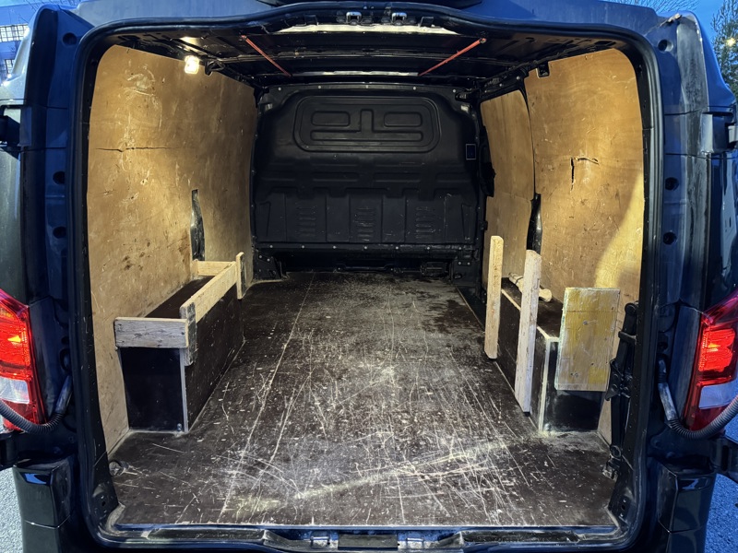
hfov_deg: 71.6
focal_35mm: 24
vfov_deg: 56.8
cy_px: 276
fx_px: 512
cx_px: 369
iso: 1000
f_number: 1.78
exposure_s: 1/33
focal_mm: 6.76
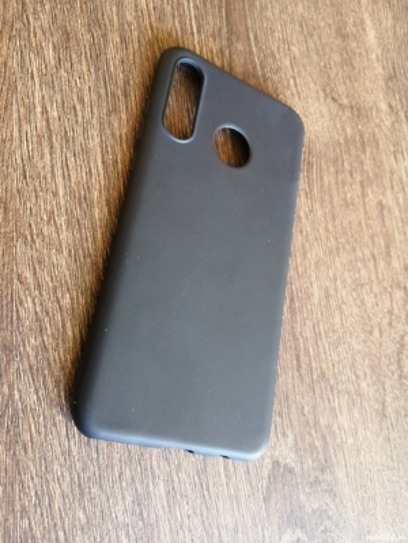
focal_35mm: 26
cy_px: 272
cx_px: 204
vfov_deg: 67.3
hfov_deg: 53.1
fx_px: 409
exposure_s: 1/14.3
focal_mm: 3.6
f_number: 1.8
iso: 800
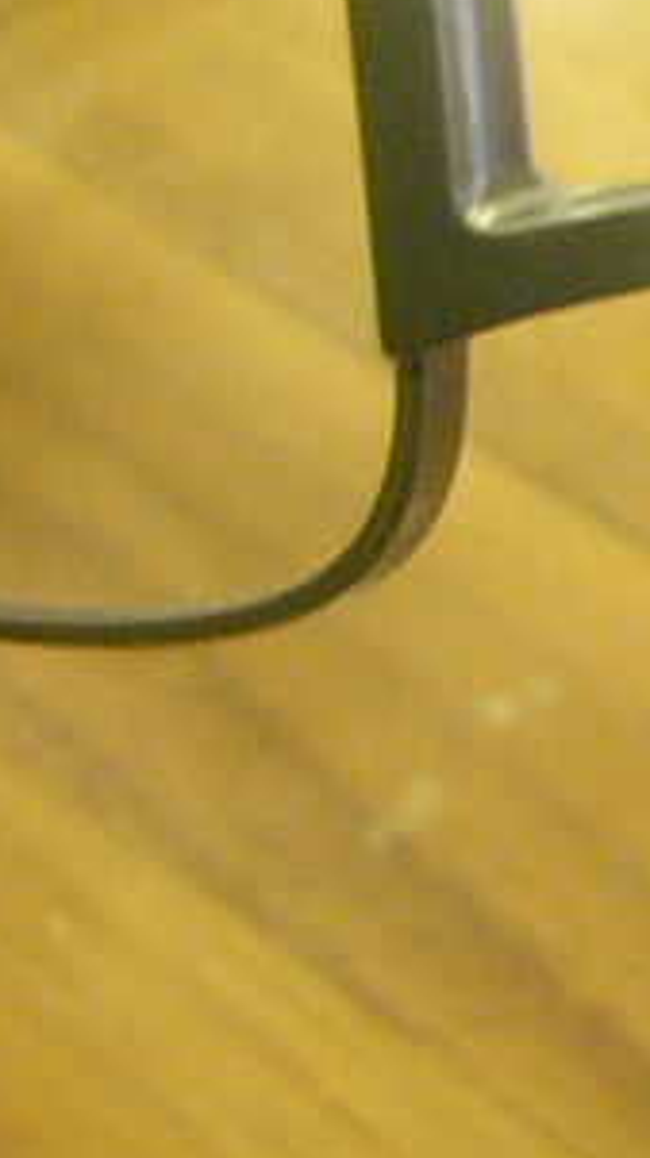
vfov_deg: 13.1
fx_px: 4971
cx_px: 1212
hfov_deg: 7.3
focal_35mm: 162
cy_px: -62
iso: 200
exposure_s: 1/15
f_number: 2.8
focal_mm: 5.8
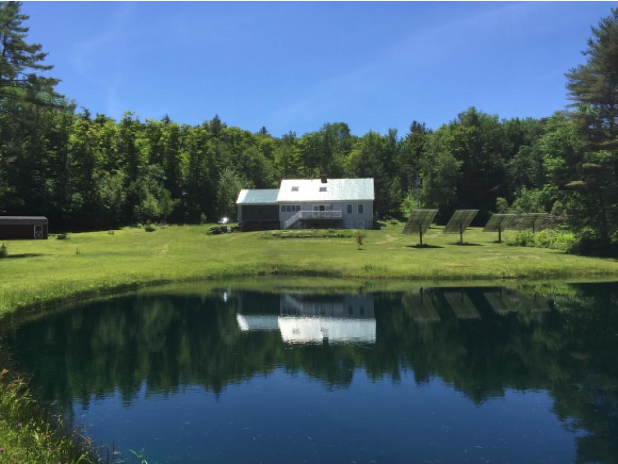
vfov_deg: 48.3
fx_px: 518
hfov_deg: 61.6
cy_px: 232
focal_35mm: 29
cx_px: 309
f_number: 2.2
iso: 32
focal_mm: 4.15
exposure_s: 1/1721
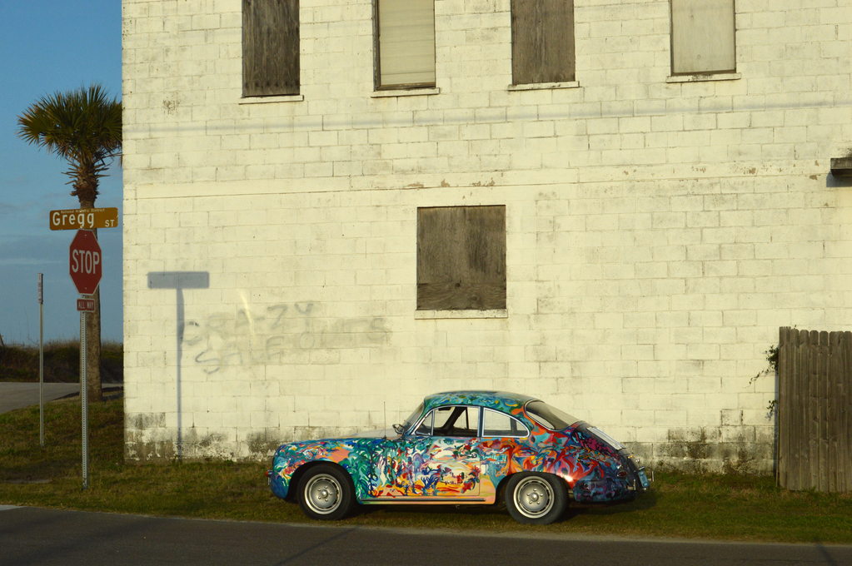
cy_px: 283
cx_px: 426
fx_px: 1631
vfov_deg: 19.7
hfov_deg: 29.3
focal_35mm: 69
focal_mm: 46
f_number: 14
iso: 400
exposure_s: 1/800
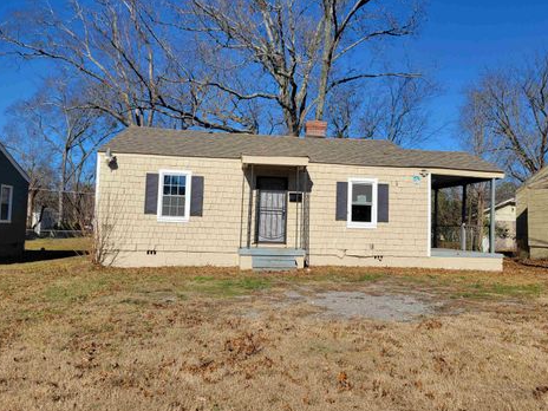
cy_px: 195
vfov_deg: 49.7
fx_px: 443
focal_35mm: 28
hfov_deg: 63.4
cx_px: 282
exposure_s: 1/3168
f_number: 1.8
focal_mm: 5.4
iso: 40
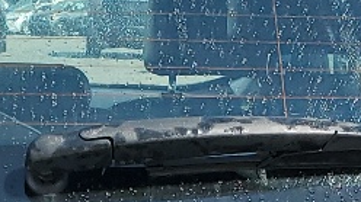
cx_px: 38
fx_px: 1750
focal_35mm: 183
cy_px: 433
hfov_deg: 11.7
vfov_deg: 6.4
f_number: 1.5
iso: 50
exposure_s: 1/2500
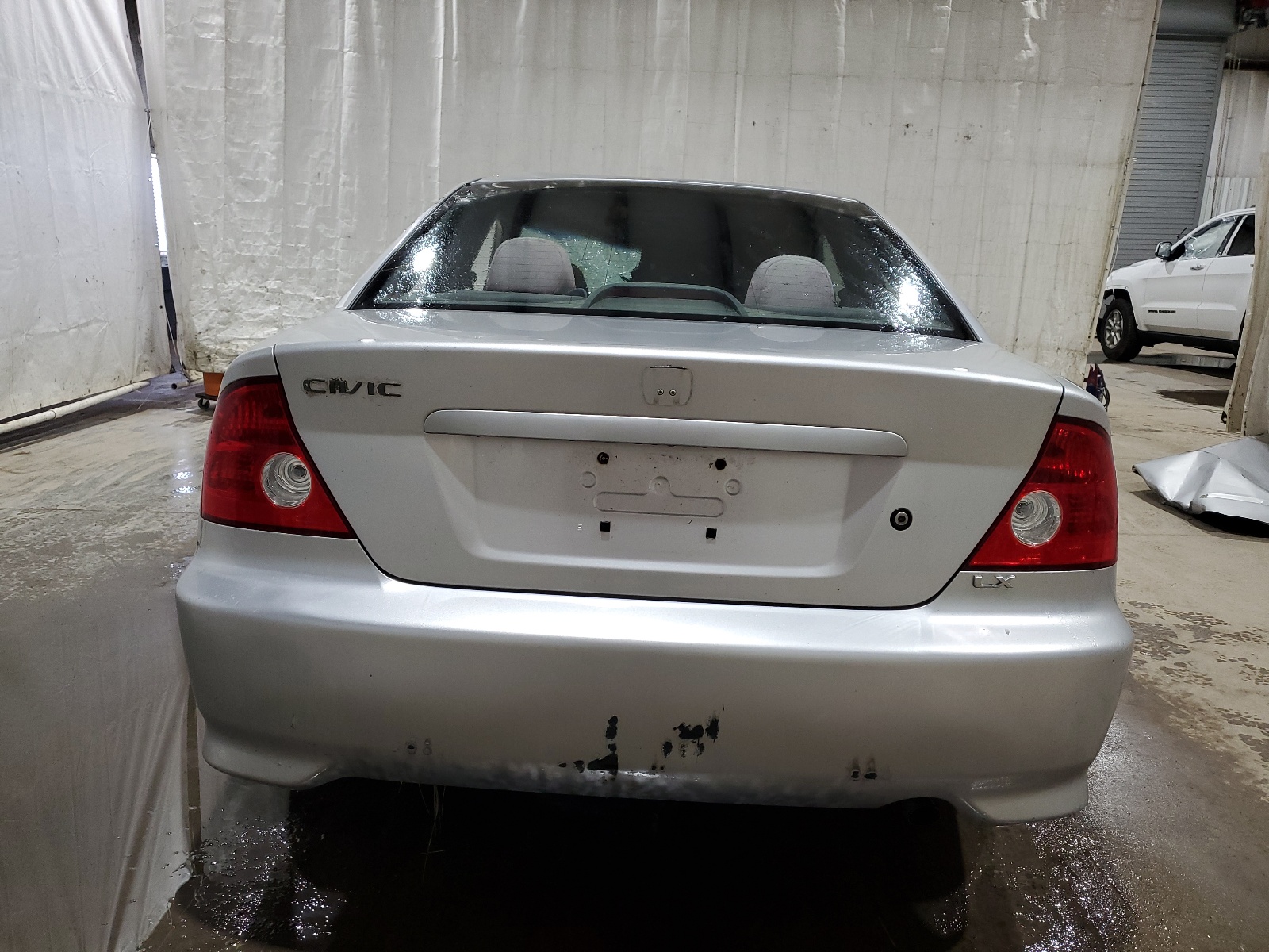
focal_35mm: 26
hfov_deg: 67.3
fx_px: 953
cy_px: 476
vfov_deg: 53.1
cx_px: 634
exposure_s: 1/60.2
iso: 81
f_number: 1.5
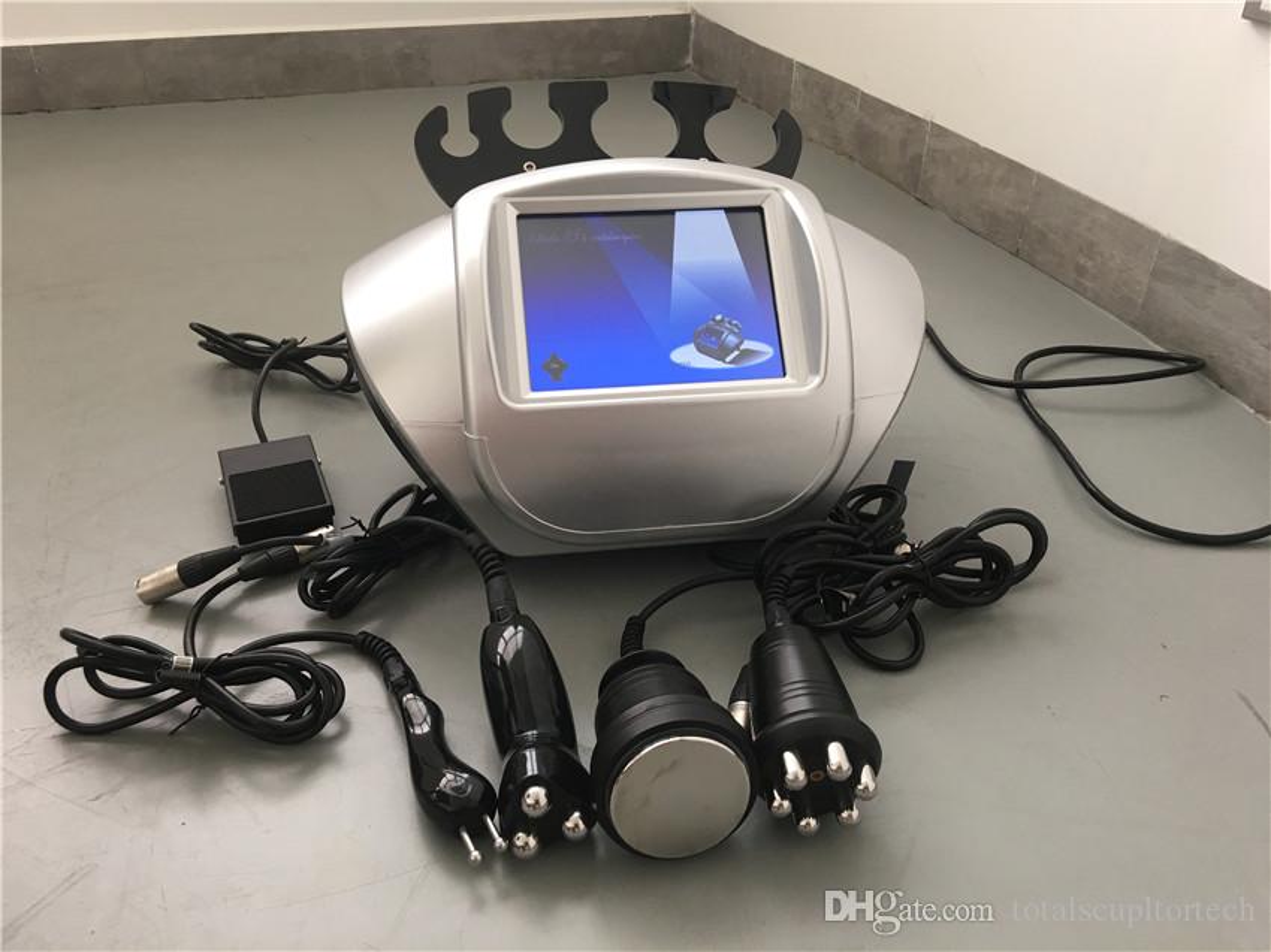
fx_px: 1064
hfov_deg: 61.7
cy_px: 476
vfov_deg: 48.2
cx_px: 636
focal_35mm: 29
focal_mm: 4.15
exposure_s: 1/33
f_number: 2.2
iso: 40
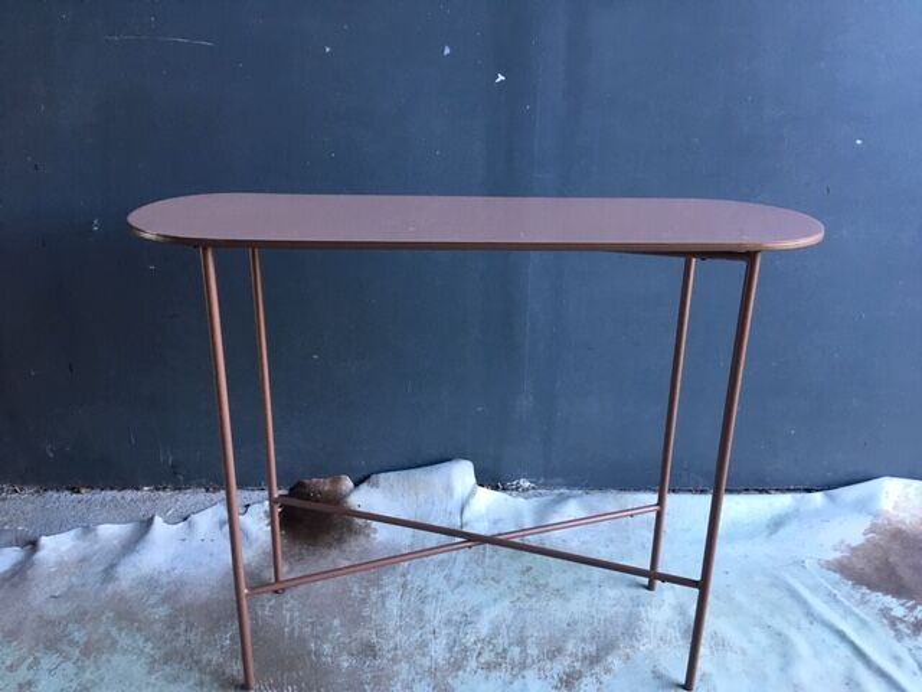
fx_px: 772
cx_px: 461
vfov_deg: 48.2
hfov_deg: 61.7
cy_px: 346
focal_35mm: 29
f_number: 2.2
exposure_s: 1/33
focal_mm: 4.15
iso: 50
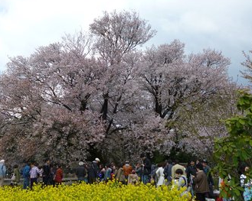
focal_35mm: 38
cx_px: 103
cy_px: 92
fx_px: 283
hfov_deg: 47.7
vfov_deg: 39.1
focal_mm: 5.7
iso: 100
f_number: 2.9
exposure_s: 1/800
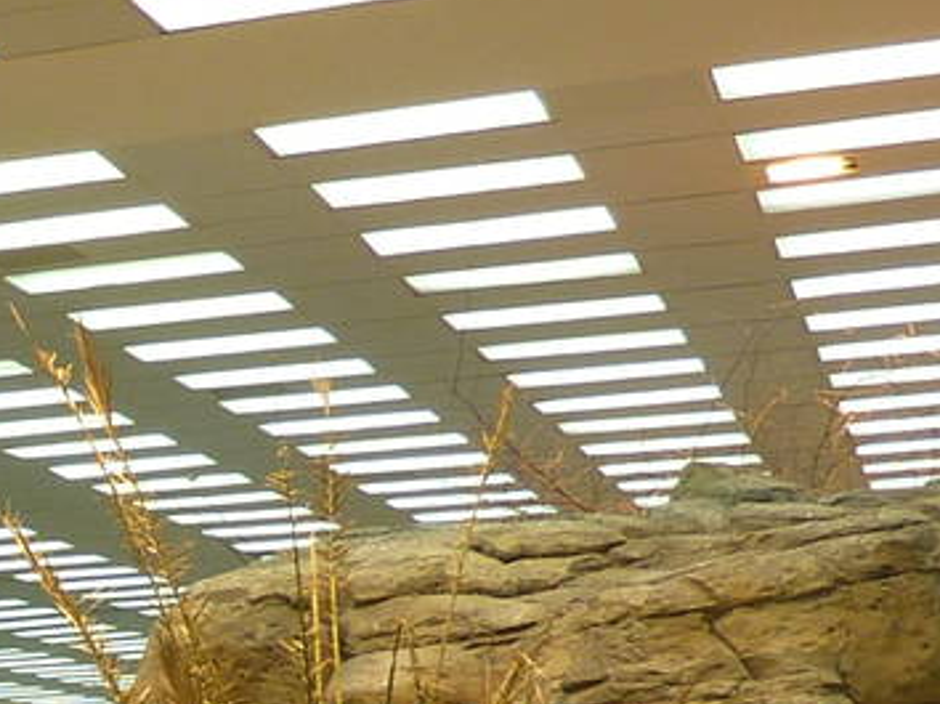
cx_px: -584
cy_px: 1126
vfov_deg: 12.3
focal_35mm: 113
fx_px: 3066
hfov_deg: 15.6
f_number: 3.3
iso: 80
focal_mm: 4.1
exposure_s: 1/30
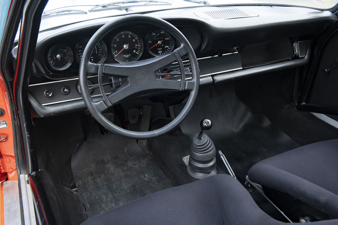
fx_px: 329
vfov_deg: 37.8
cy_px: 112
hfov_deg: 54.4
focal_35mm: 35
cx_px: 169
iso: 1000
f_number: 6.3
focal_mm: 35
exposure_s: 1/60
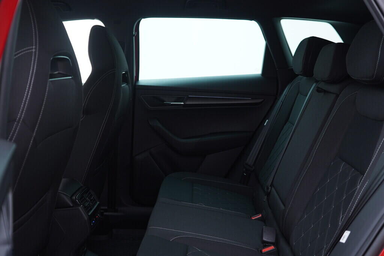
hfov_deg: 53.1
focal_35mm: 36
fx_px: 384
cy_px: 128
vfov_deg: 36.9
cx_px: 192
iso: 200
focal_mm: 24
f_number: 2.8
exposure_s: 1/40
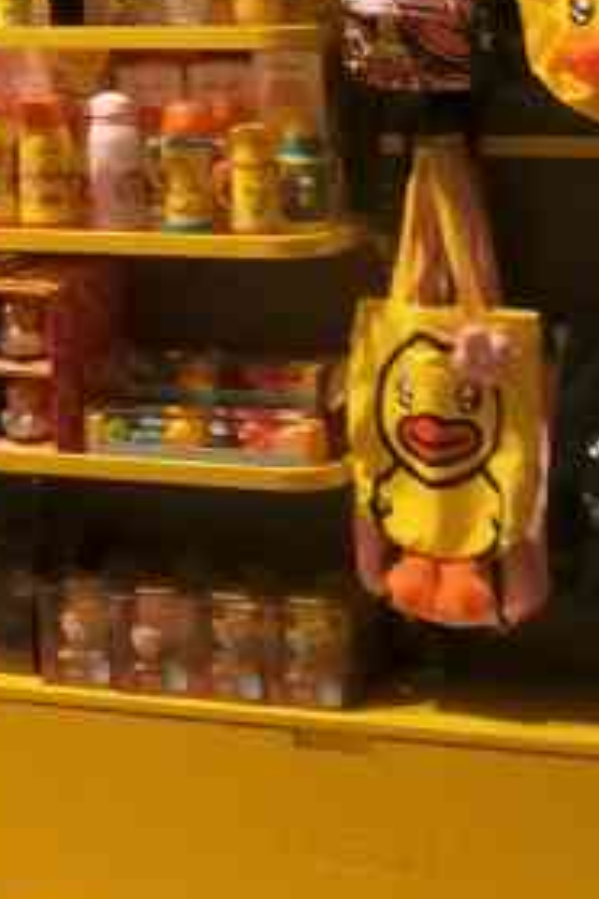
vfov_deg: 21.0
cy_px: -298
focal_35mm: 87
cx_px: -206
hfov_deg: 14.9
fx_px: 2171
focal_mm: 4.27
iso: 65
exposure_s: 1/100
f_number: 1.7
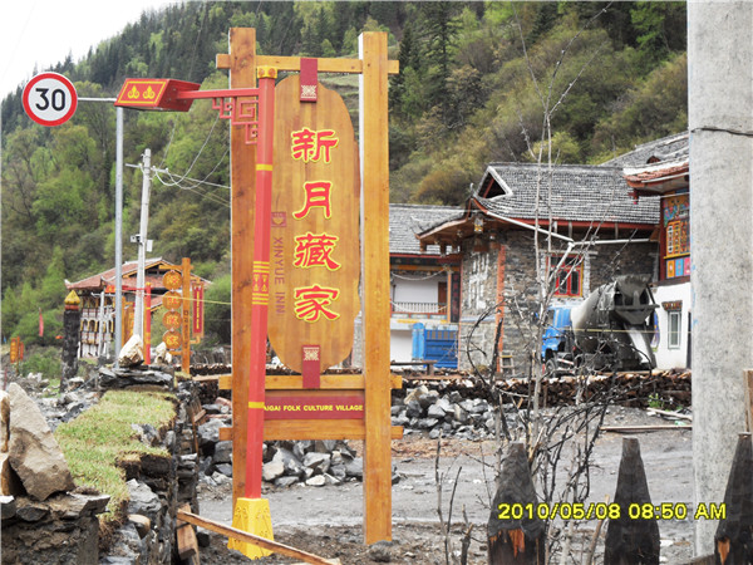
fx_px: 1762
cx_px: 376
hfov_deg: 24.1
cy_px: 282
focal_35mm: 81
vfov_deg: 18.2
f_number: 4.6
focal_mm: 14.4
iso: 80
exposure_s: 1/90
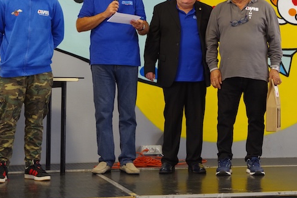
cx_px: 165
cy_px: 72
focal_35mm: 91
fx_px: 751
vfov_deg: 15.0
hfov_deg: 22.4
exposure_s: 1/60
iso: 3200
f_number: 4.5
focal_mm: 55
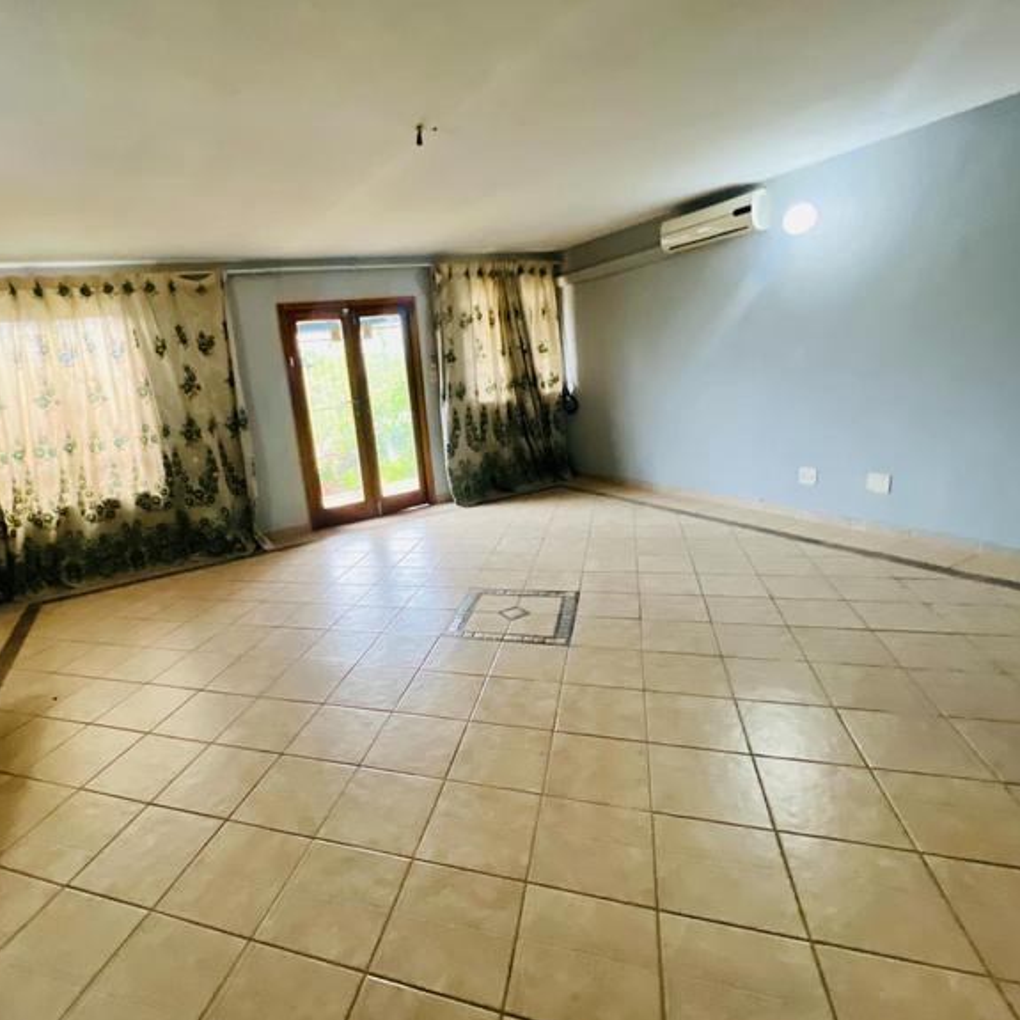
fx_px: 533
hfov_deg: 86.7
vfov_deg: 87.4
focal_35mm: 16
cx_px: 426
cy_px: 502
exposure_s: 1/100
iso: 200
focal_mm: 1.57
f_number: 1.8
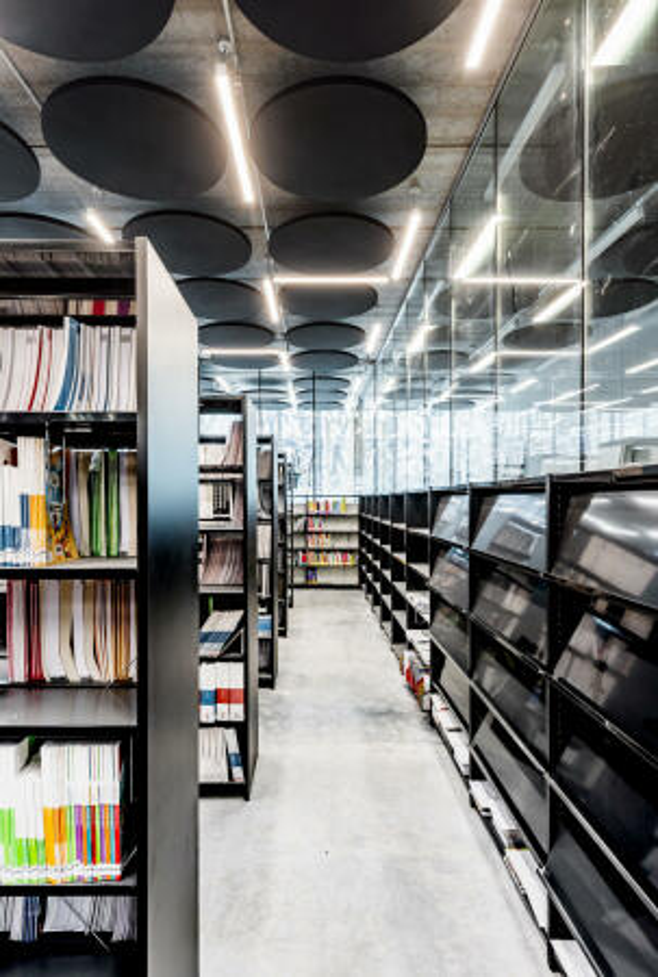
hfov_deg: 62.3
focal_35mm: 20
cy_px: 488
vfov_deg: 83.8
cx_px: 329
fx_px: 545
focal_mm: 20
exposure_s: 1/1.67
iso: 160
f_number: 13
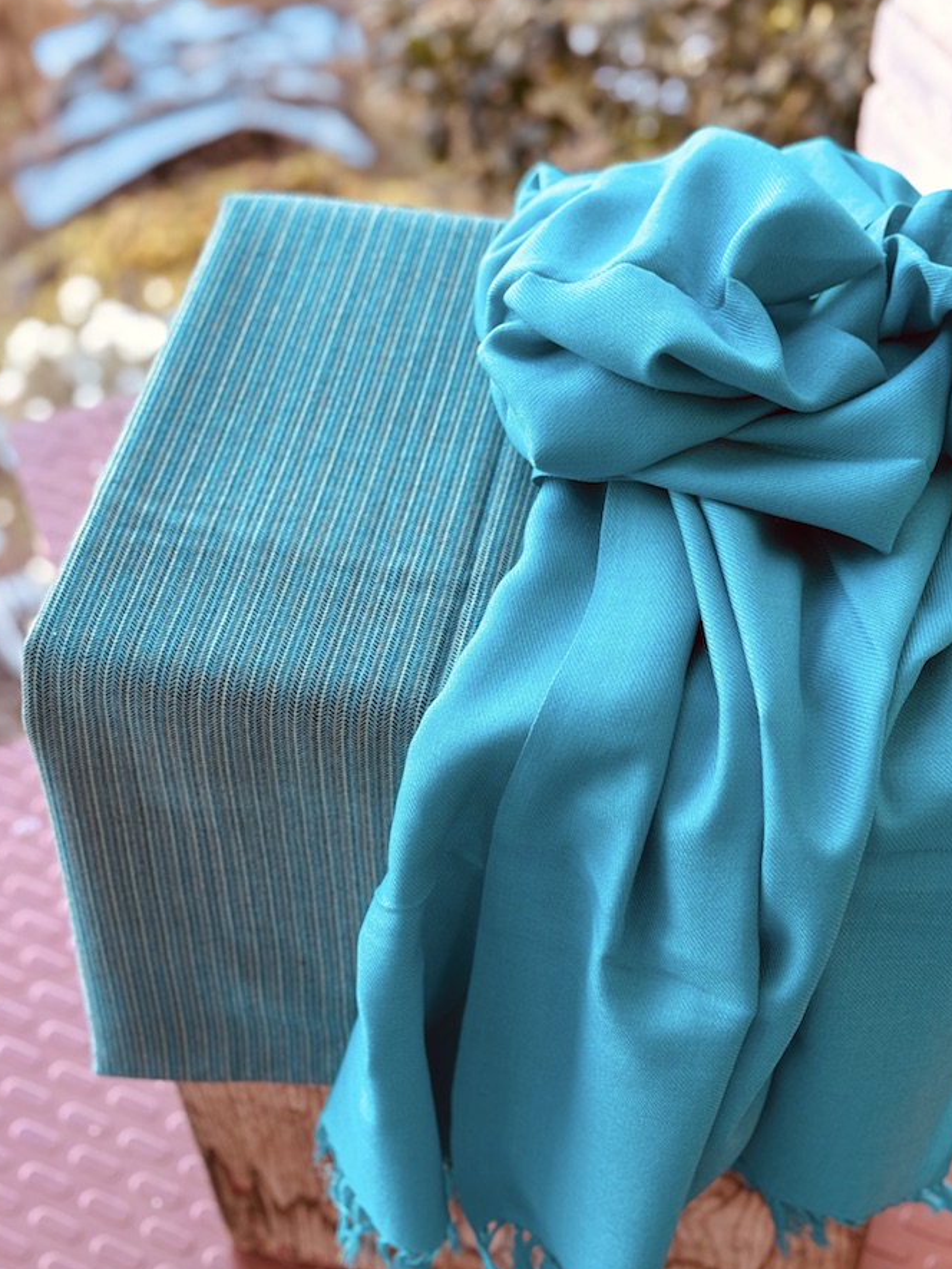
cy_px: 624
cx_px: 471
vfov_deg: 35.5
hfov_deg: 27.0
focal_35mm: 54
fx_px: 1980
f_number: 1.78
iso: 64
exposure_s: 1/170
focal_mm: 6.76
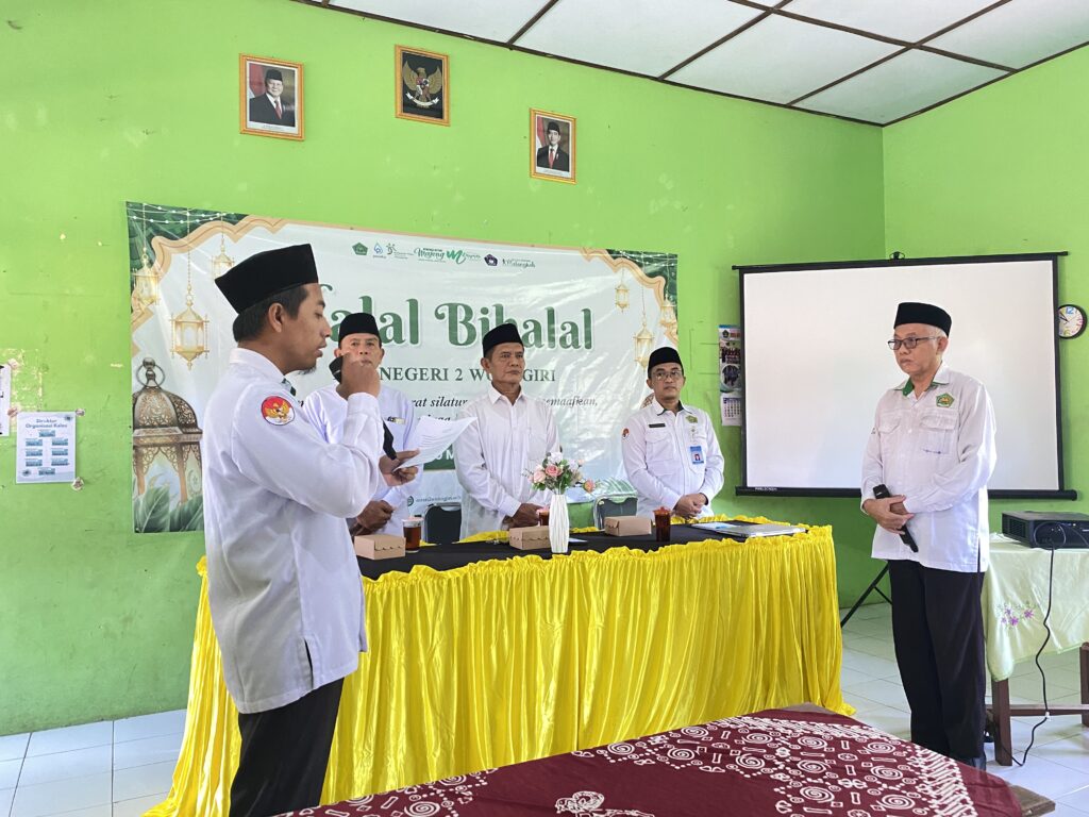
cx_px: 544
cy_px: 408
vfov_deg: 53.1
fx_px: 818
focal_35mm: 26
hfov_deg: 67.3
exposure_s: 1/33
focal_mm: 4.25
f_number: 1.8
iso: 320
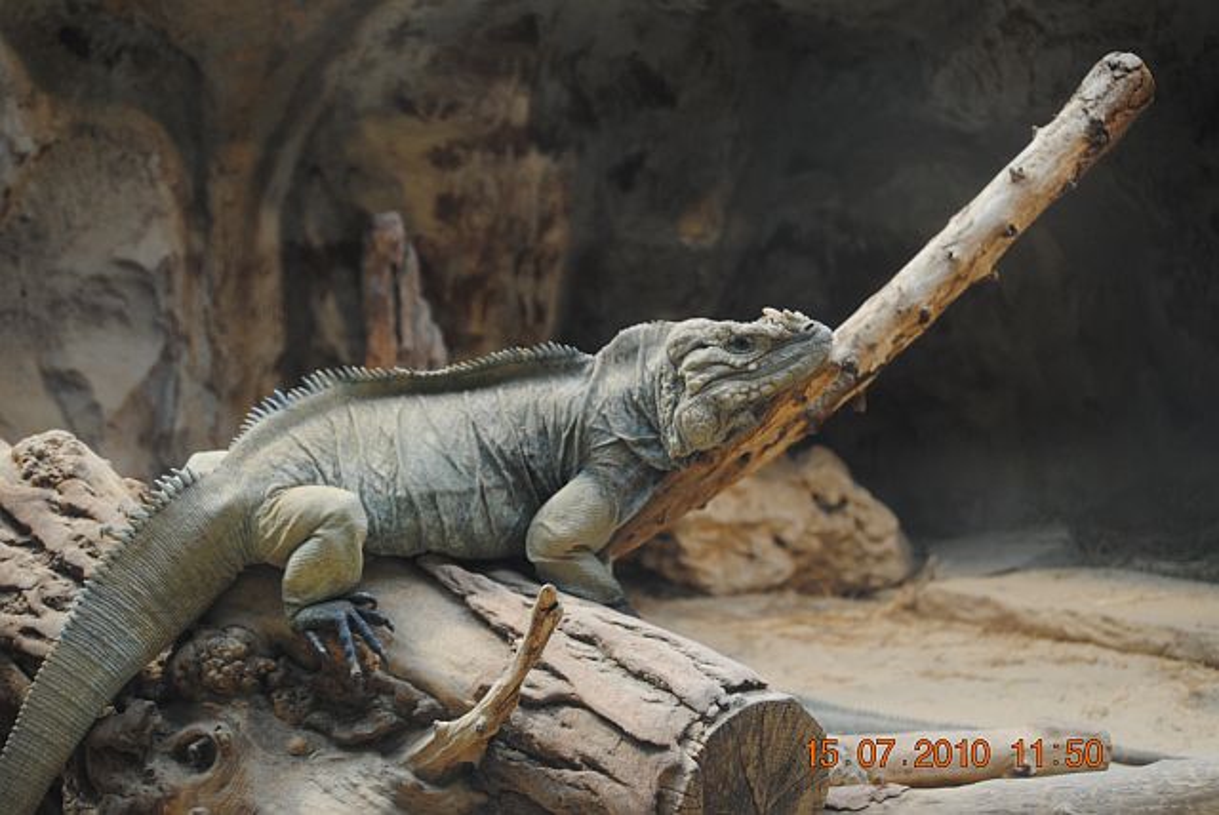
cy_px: 408
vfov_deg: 16.6
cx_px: 610
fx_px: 2796
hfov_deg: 24.6
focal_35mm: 82
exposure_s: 1/30
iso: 250
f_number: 5.6
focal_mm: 55
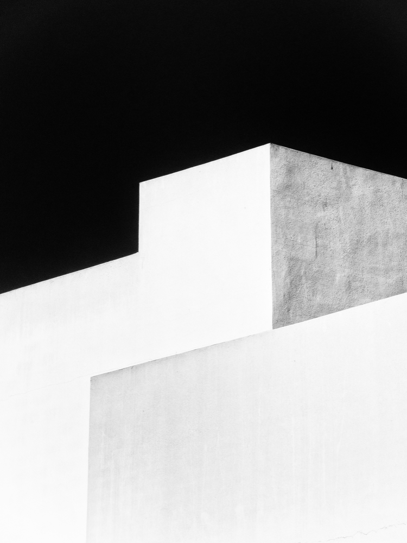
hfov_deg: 5.0
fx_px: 4703
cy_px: 272
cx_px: 204
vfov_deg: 6.6
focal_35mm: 300
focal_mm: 150
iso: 400
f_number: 14
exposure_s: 1/3200
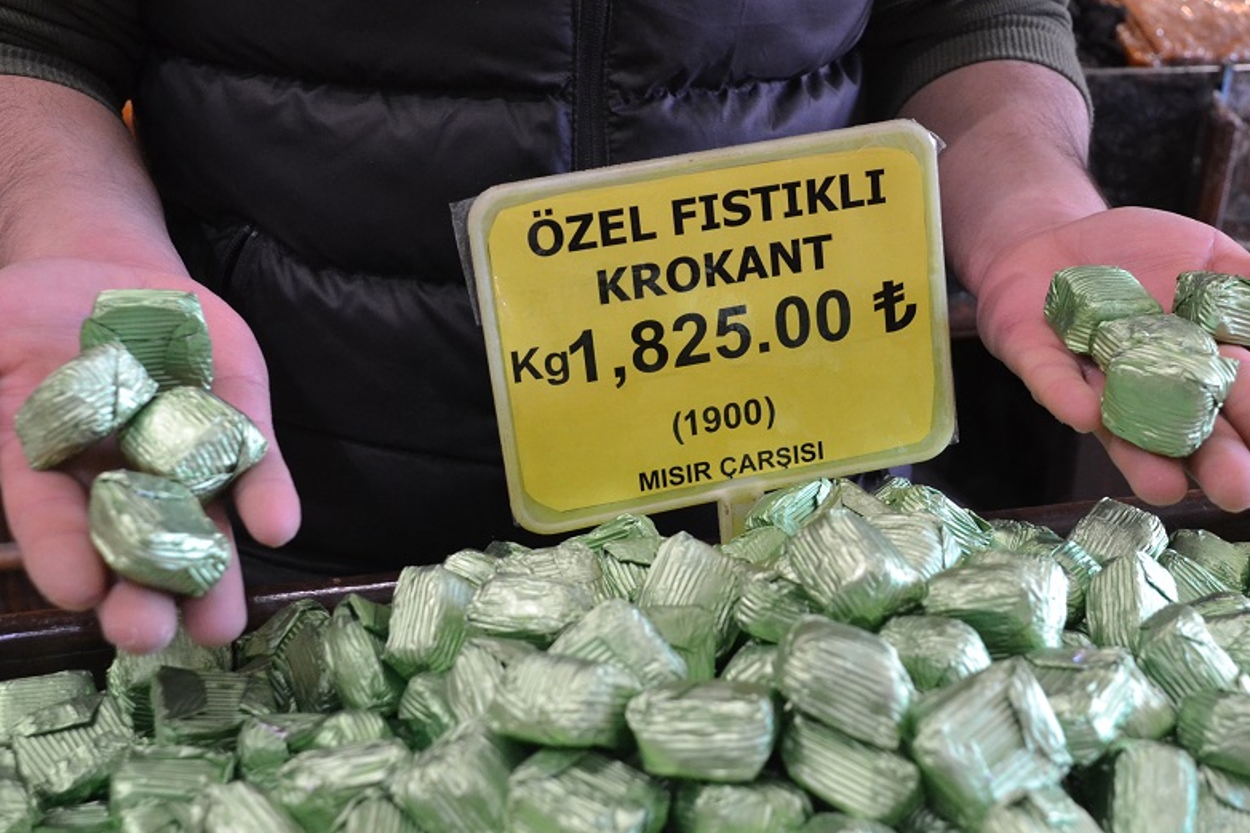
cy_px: 370
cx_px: 678
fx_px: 1770
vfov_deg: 26.5
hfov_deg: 38.9
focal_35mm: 51
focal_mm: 28
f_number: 4
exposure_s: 1/60
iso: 1800
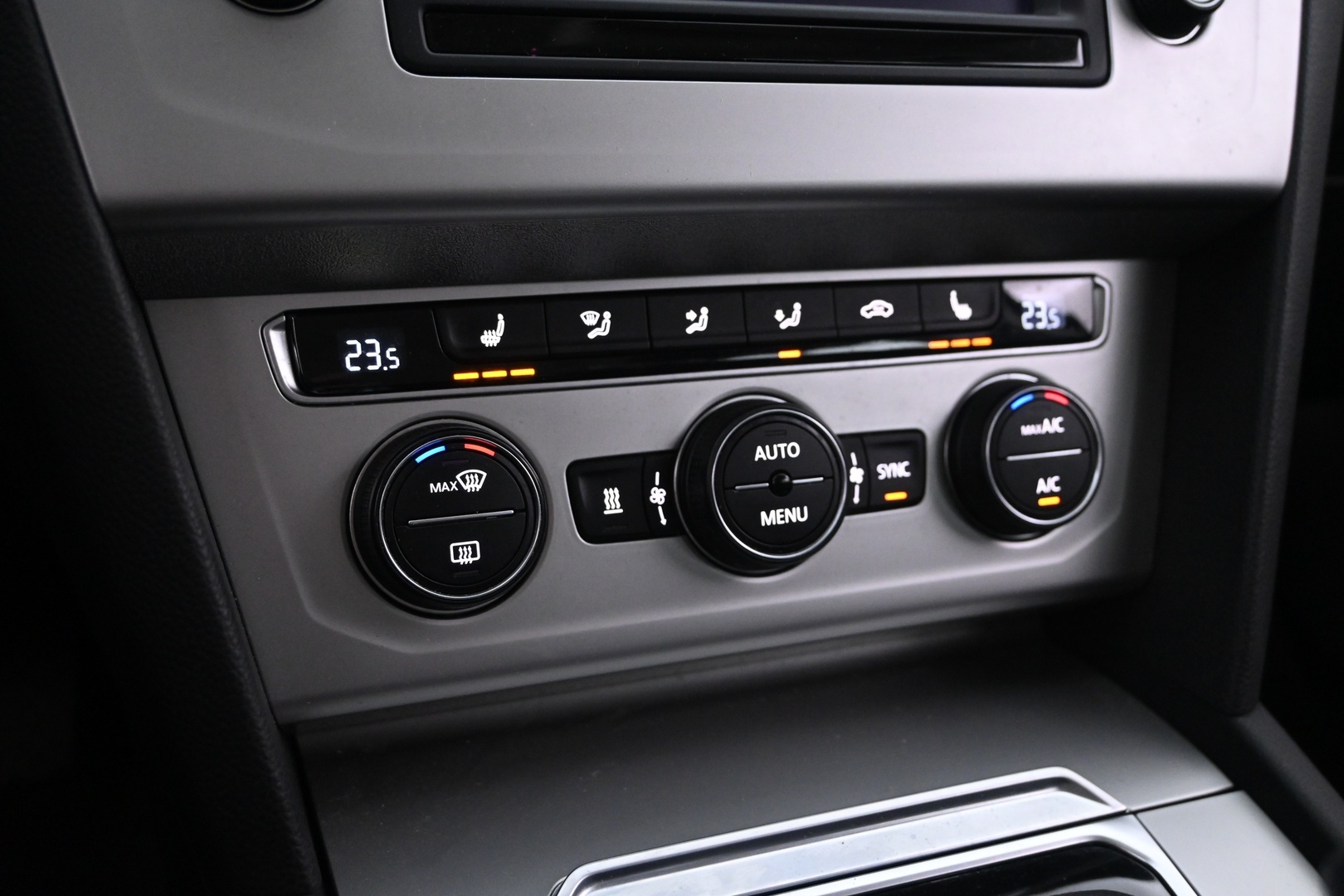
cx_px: 672
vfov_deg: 39.1
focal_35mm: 34
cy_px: 448
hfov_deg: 56.1
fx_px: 1260
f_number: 4
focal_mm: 22.5
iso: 2500
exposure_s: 1/25
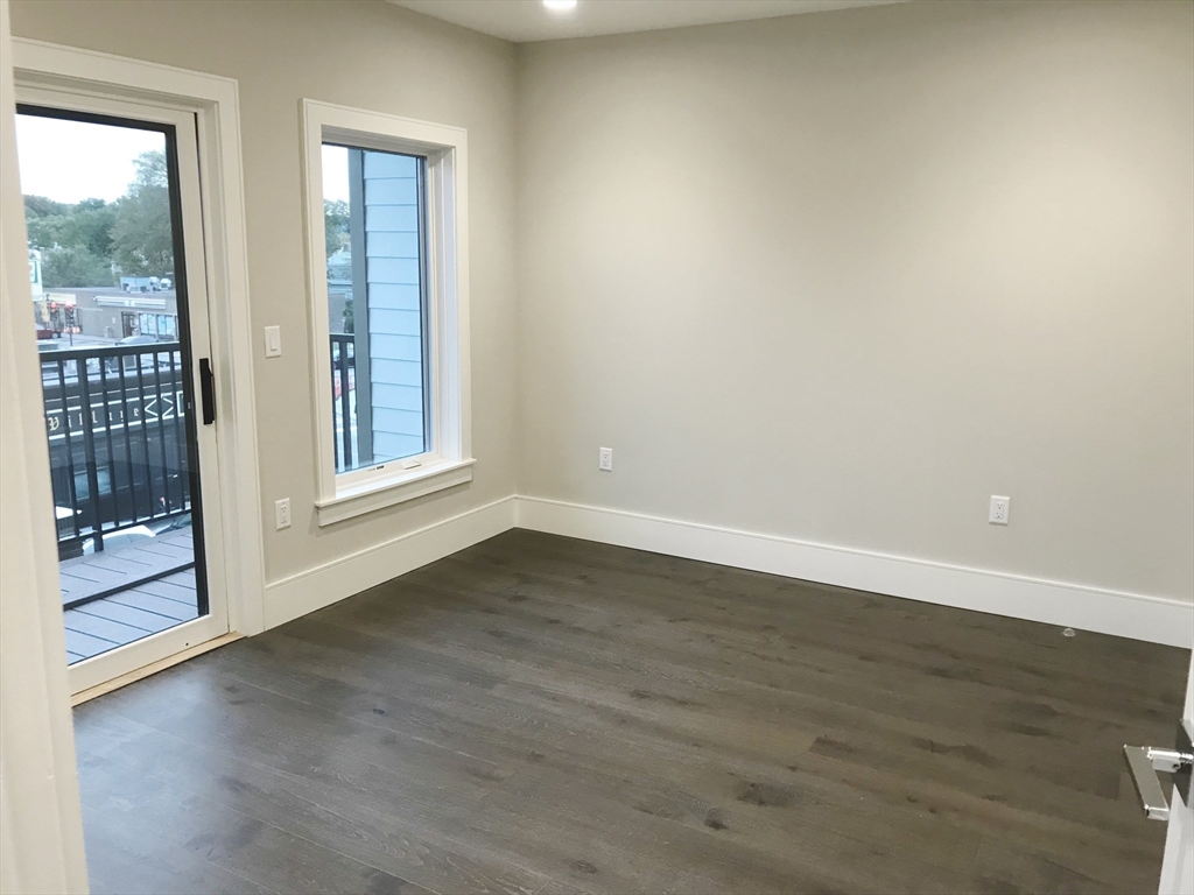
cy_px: 448
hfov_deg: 63.4
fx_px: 966
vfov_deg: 49.7
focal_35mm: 28
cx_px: 597
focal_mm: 3.99
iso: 40
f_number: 1.8
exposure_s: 1/24
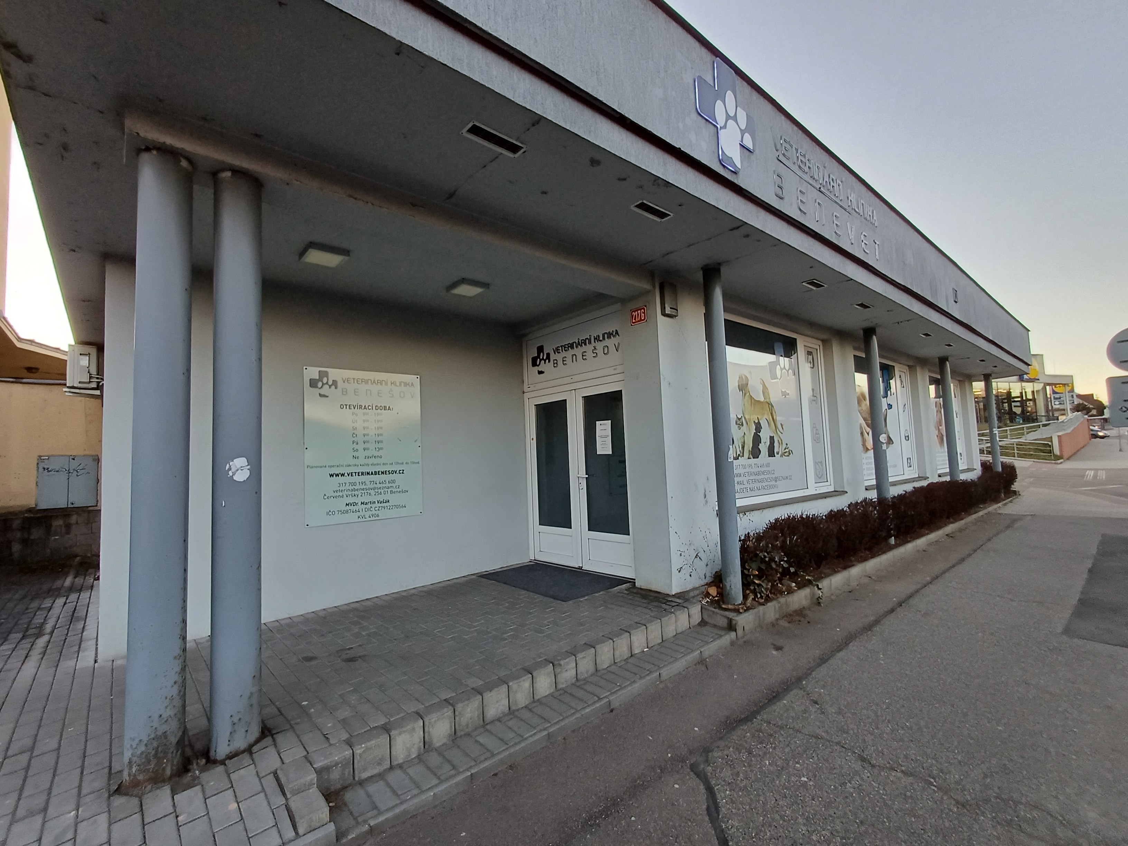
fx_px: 521
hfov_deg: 94.5
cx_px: 564
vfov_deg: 78.1
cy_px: 423
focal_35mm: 16
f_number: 2.2
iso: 64
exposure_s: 1/50
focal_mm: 1.64
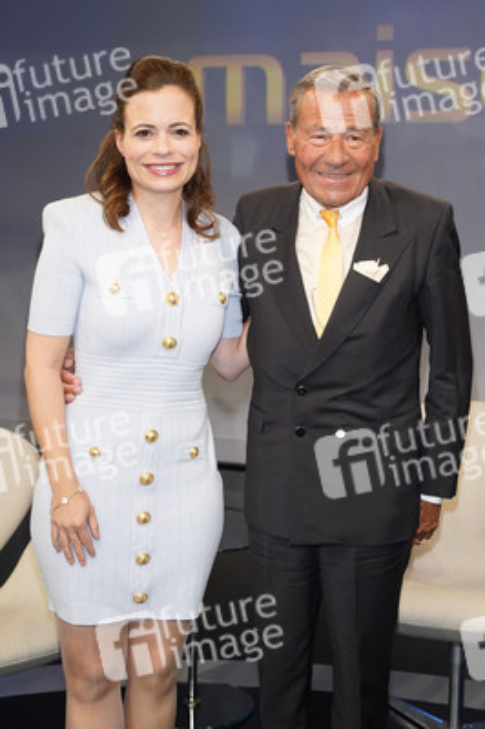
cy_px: 364
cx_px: 242
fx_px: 972
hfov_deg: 28.0
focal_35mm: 48
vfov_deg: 41.1
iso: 2000
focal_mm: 48
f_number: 5.6
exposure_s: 1/160
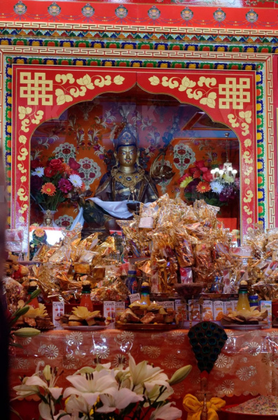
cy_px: 210
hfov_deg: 18.1
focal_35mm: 75
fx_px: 873
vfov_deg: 27.1
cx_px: 139
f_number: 5.6
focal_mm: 50
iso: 2000
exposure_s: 1/160
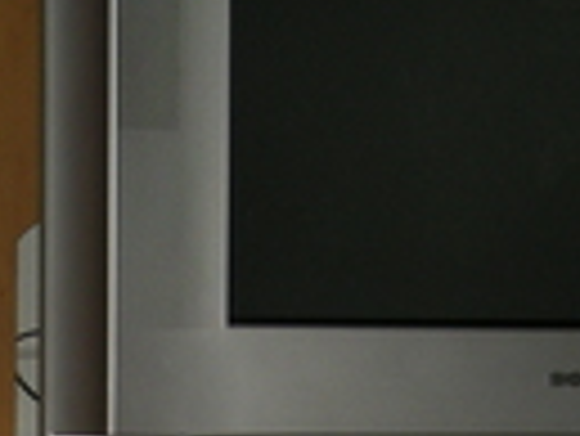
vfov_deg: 9.7
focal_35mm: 149
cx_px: -198
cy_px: 676
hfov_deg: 12.8
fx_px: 2499
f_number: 2.8
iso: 64
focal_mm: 5.7
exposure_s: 1/60
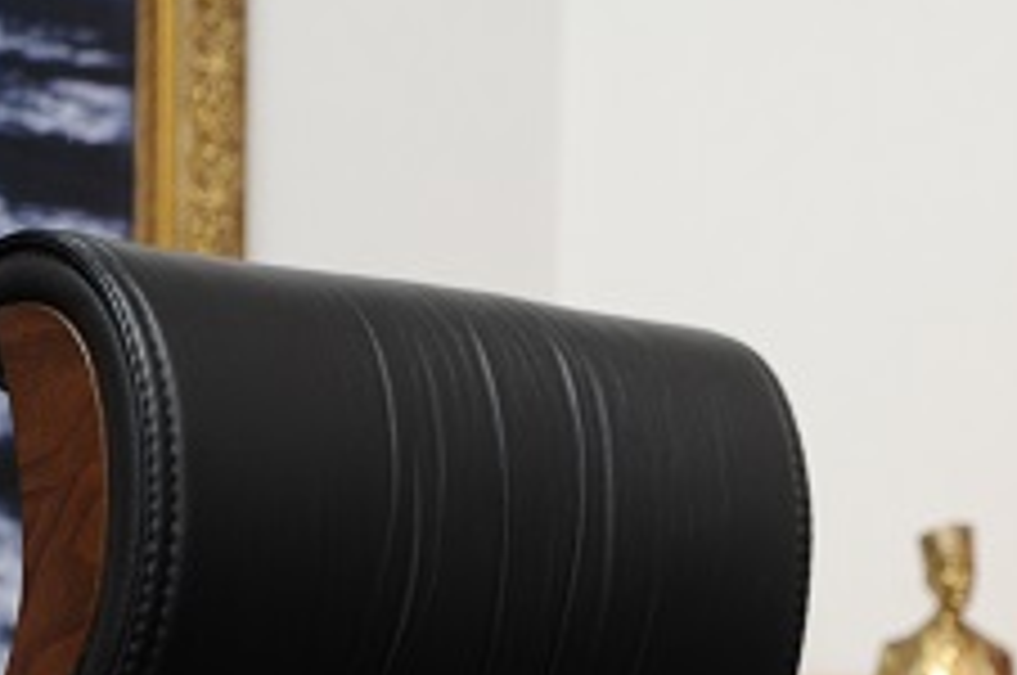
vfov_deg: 5.9
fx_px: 6545
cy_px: 639
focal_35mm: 232
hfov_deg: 8.8
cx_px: 1112
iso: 1000
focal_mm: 105
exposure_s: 1/125
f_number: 5.6
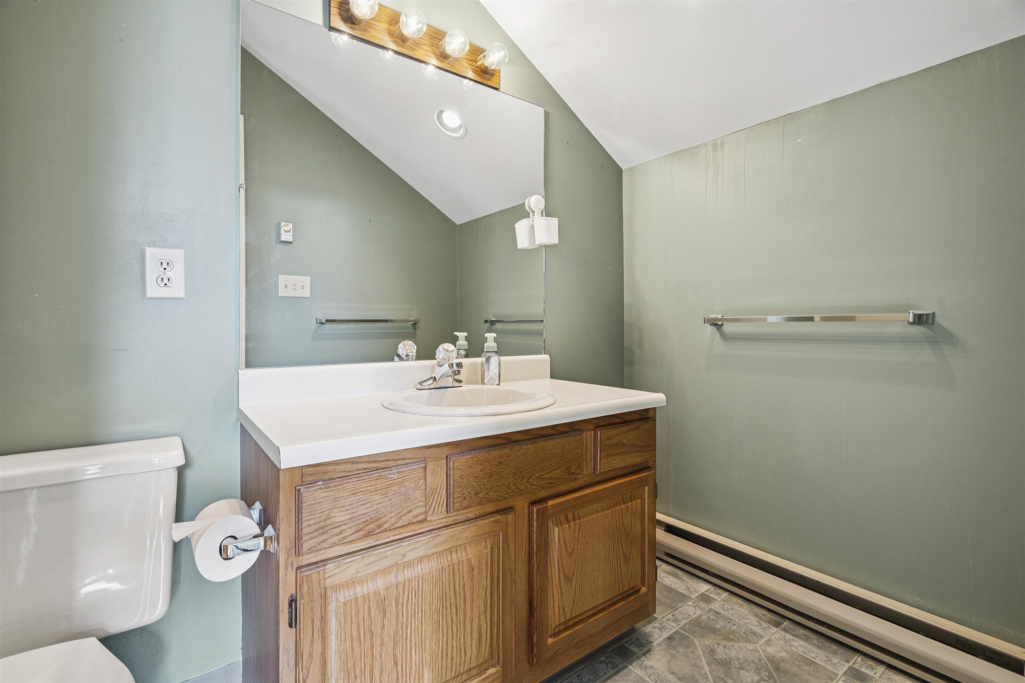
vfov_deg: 73.7
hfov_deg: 96.7
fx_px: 456
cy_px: 342
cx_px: 512
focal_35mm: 16
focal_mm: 16
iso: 640
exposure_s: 1/6
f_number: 8
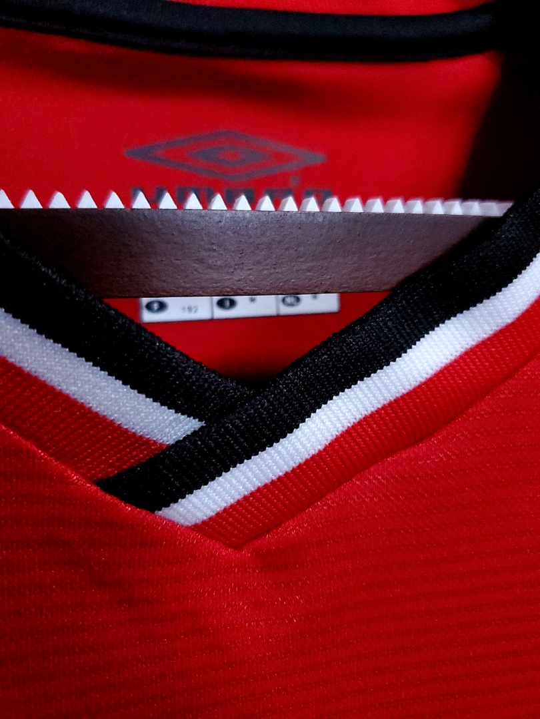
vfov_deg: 67.3
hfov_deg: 53.1
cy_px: 360
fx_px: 541
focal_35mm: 26
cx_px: 270
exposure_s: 1/60
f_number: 1.5
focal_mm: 4.3
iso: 640
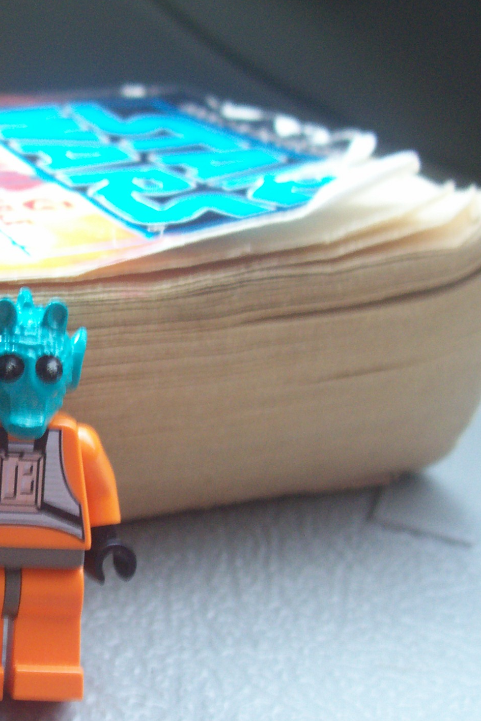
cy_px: 401
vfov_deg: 28.4
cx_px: 13
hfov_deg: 18.7
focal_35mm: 71
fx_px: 1423
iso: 128
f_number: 2.9
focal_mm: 7
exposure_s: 1/39.3
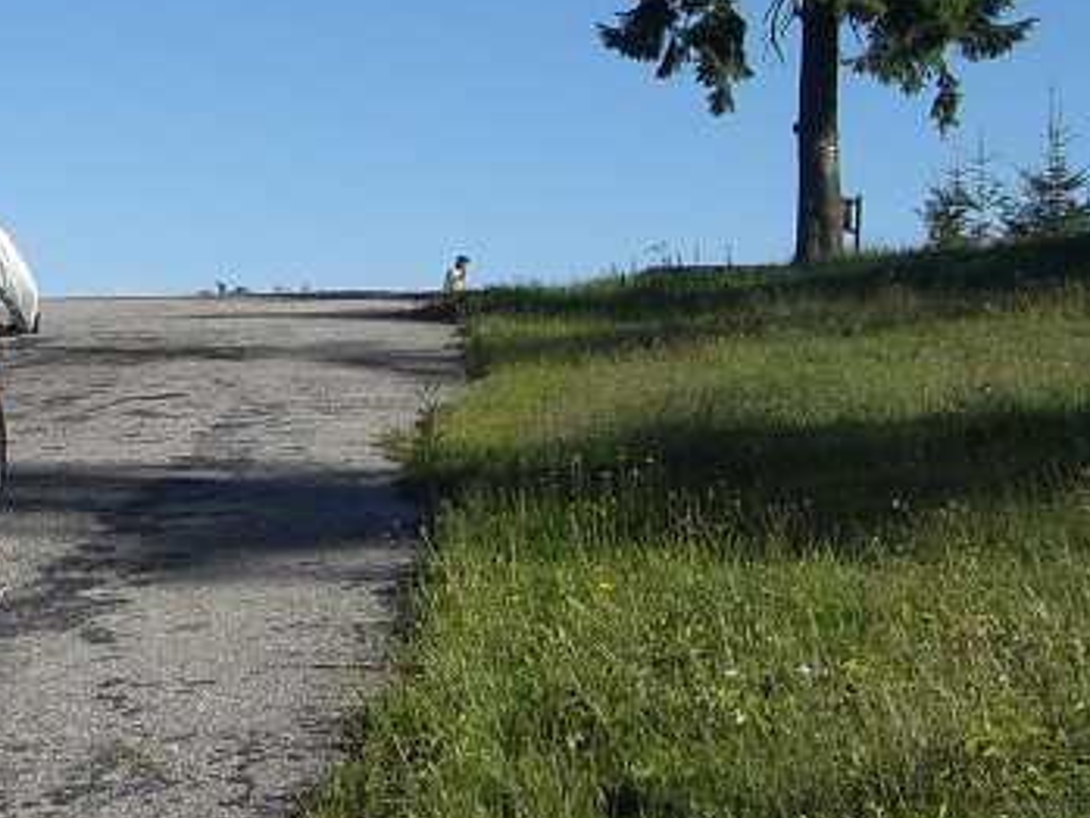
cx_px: -84
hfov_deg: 21.4
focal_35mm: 87
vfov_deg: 16.9
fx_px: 2740
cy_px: 250
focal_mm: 6.3
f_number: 4.4
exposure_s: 1/640
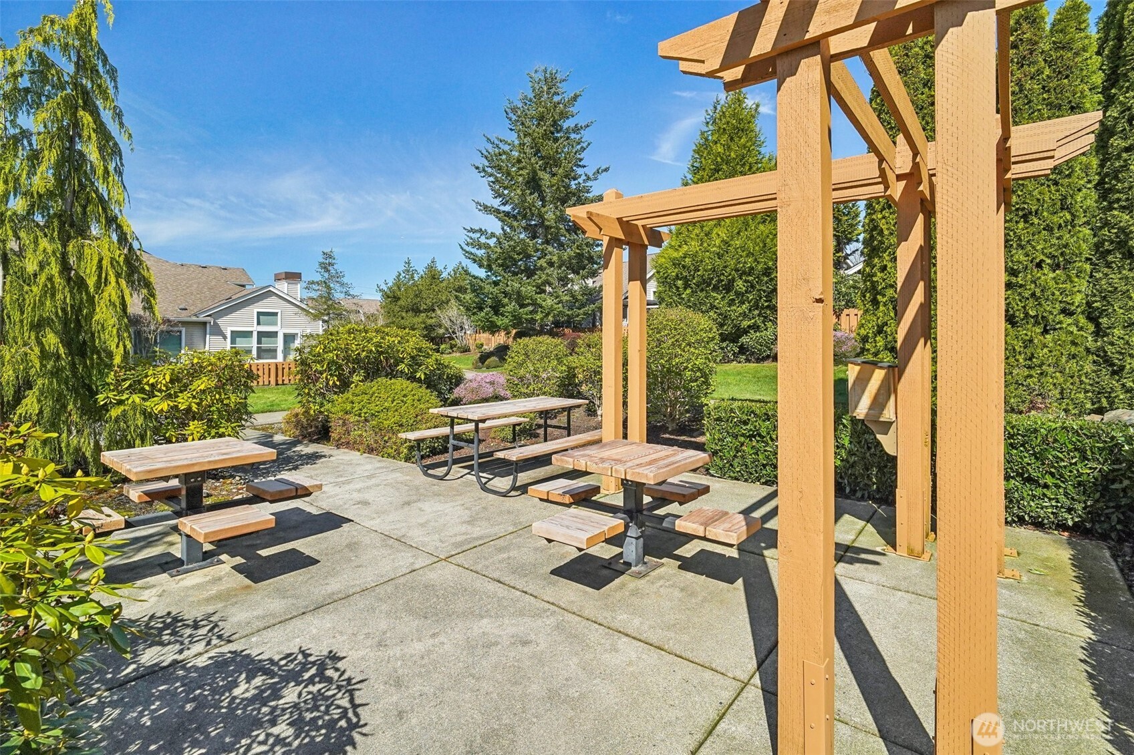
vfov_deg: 73.7
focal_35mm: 16
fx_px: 504
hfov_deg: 96.7
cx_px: 567
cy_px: 378
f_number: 8
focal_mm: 16
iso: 1600
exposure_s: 1/2000
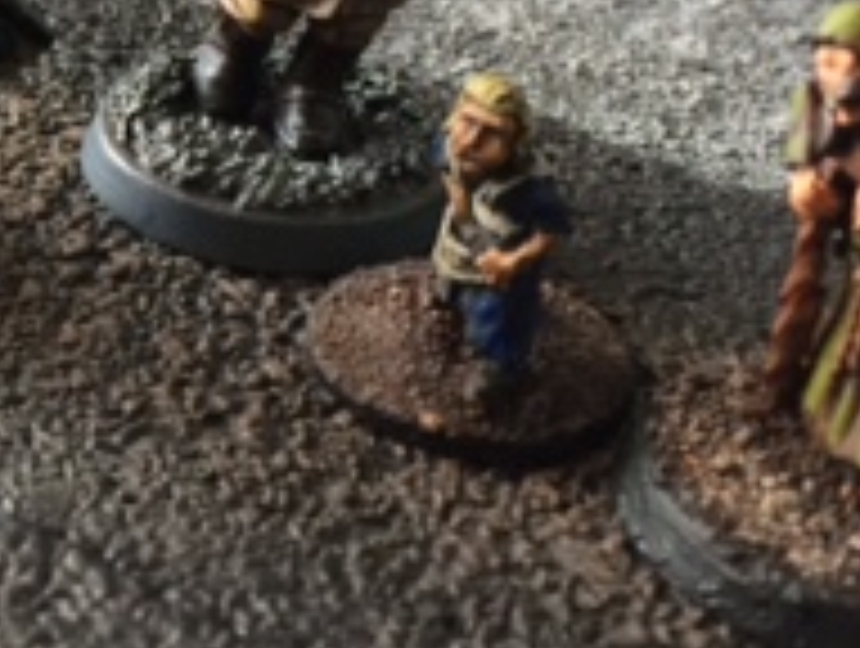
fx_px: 2414
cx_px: -252
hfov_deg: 18.8
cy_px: 126
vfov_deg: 15.2
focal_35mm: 97
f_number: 2.2
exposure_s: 1/30
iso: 64
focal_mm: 4.15
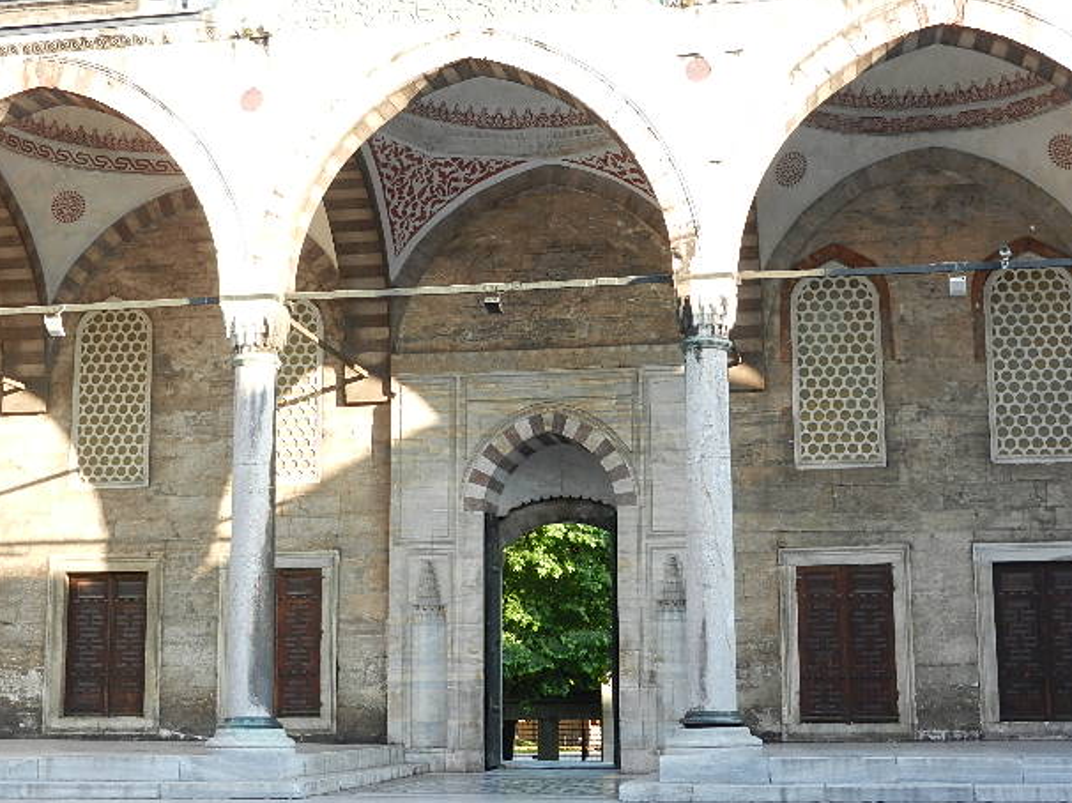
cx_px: 561
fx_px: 1734
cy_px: 382
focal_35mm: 56
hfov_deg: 34.4
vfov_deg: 26.1
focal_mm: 9.4
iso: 160
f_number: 4.4
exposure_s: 1/100
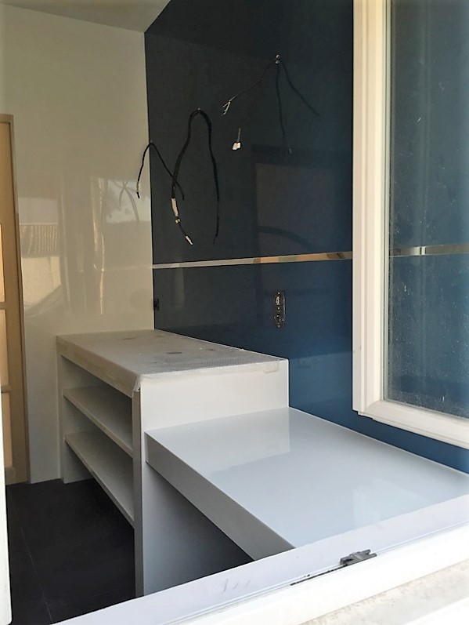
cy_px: 312
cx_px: 234
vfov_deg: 61.6
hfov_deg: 48.3
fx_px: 523
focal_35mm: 29
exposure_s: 1/100
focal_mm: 4.15
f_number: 2.2
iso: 50
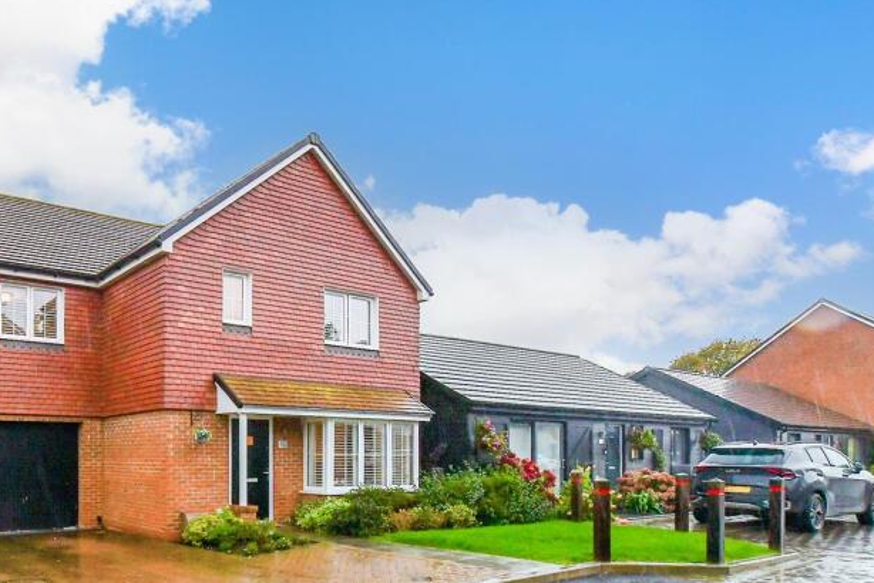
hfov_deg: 65.7
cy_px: 409
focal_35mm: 25
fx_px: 607
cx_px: 189
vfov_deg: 50.0
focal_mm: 10
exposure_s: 1/125
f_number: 8
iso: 320
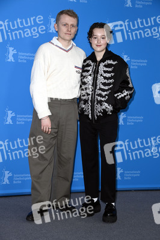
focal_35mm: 68
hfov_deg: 20.0
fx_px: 454
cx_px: 80
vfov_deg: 29.7
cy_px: 120
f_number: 5.6
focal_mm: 68
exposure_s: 1/250
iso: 640
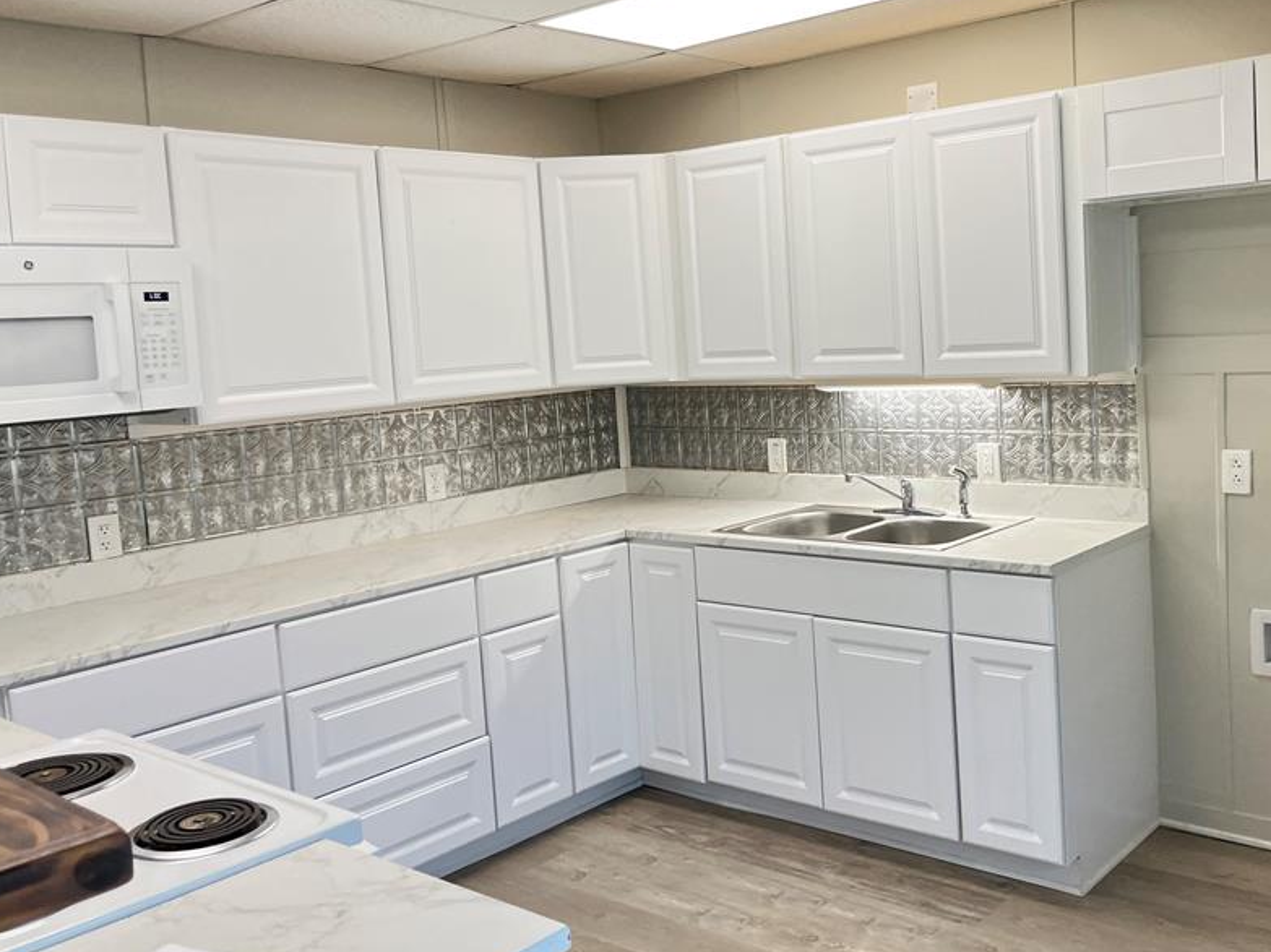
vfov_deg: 41.7
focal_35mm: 34
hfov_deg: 53.3
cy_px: 423
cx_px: 805
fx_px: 1248
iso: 80
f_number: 1.6
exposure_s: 1/120
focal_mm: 5.1
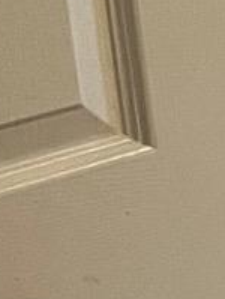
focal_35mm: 267
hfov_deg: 4.2
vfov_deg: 7.2
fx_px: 2307
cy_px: -240
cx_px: 1466
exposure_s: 1/60
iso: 200
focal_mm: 5.7
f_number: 1.5
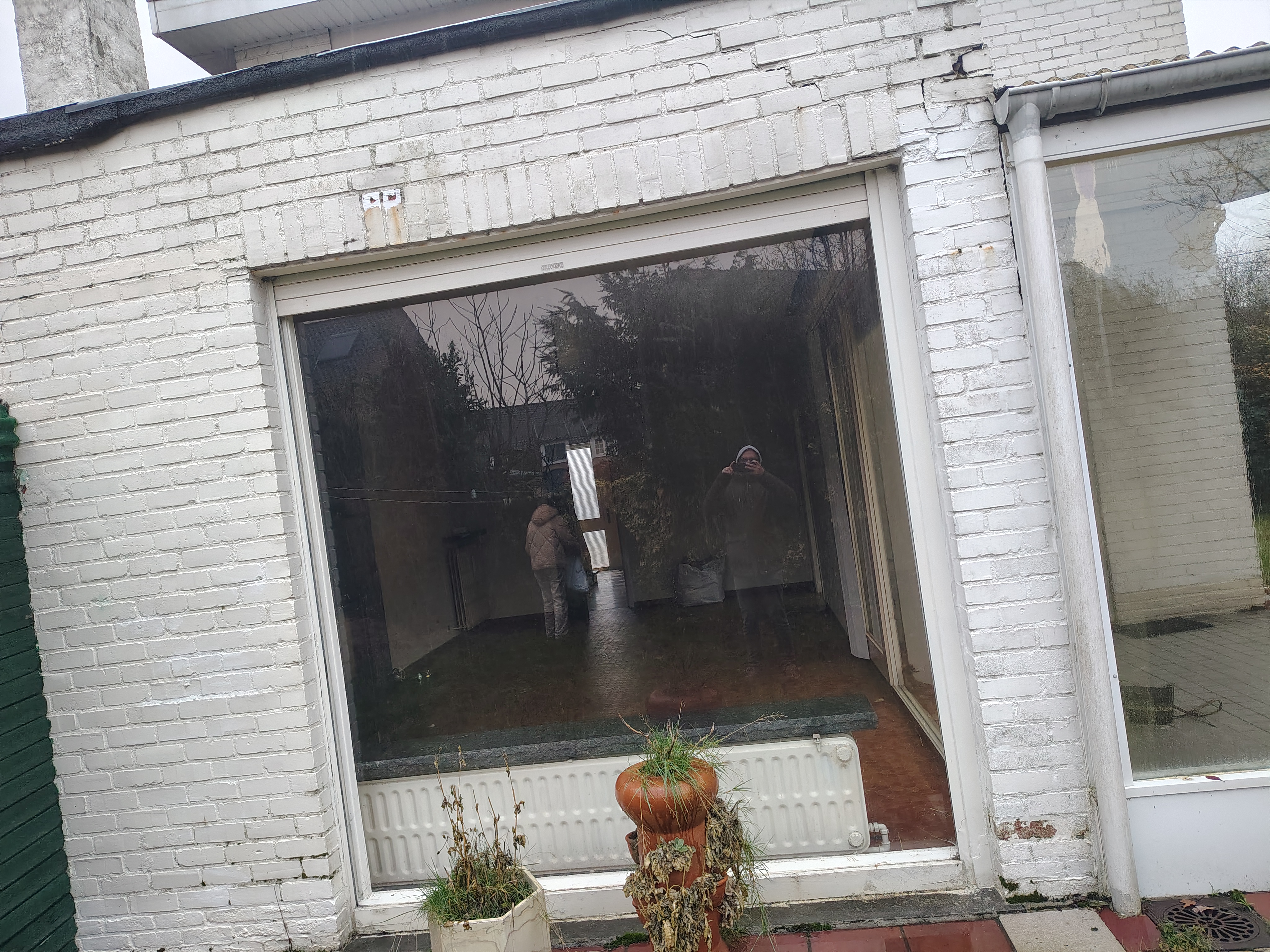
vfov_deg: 56.8
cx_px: 635
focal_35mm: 24
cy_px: 476
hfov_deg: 71.6
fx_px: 881
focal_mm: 5.56
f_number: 1.8
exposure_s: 1/100
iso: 1081
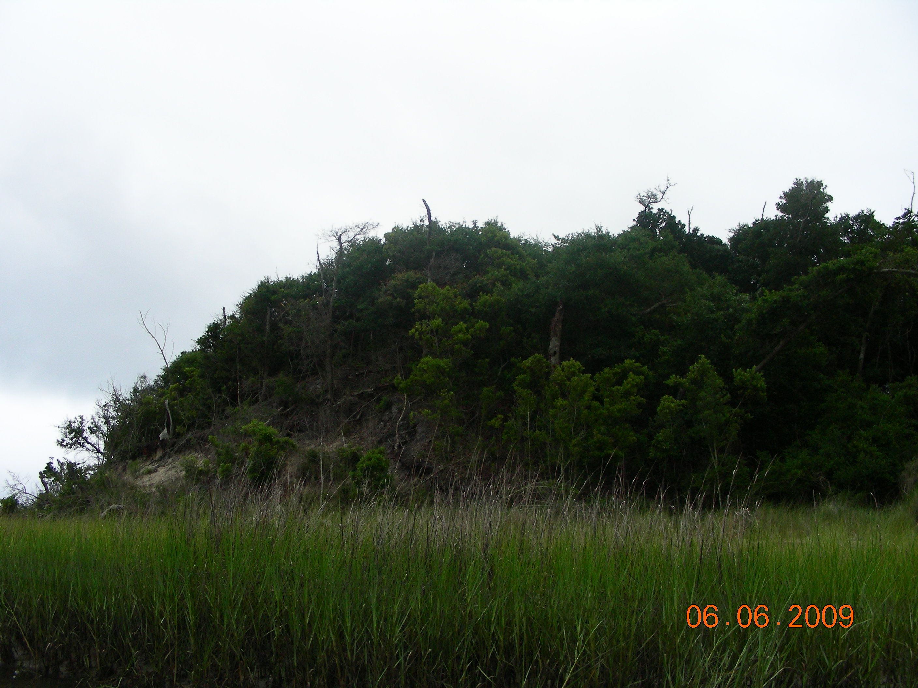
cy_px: 344
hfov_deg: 49.0
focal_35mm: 38
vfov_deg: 37.7
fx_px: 1008
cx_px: 459
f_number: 4
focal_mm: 6.3
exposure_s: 1/526
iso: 50
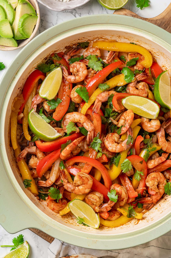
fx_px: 749
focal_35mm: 105
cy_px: 129
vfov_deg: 19.5
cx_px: 86
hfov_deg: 13.0
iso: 100
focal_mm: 105
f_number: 14
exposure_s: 1/160
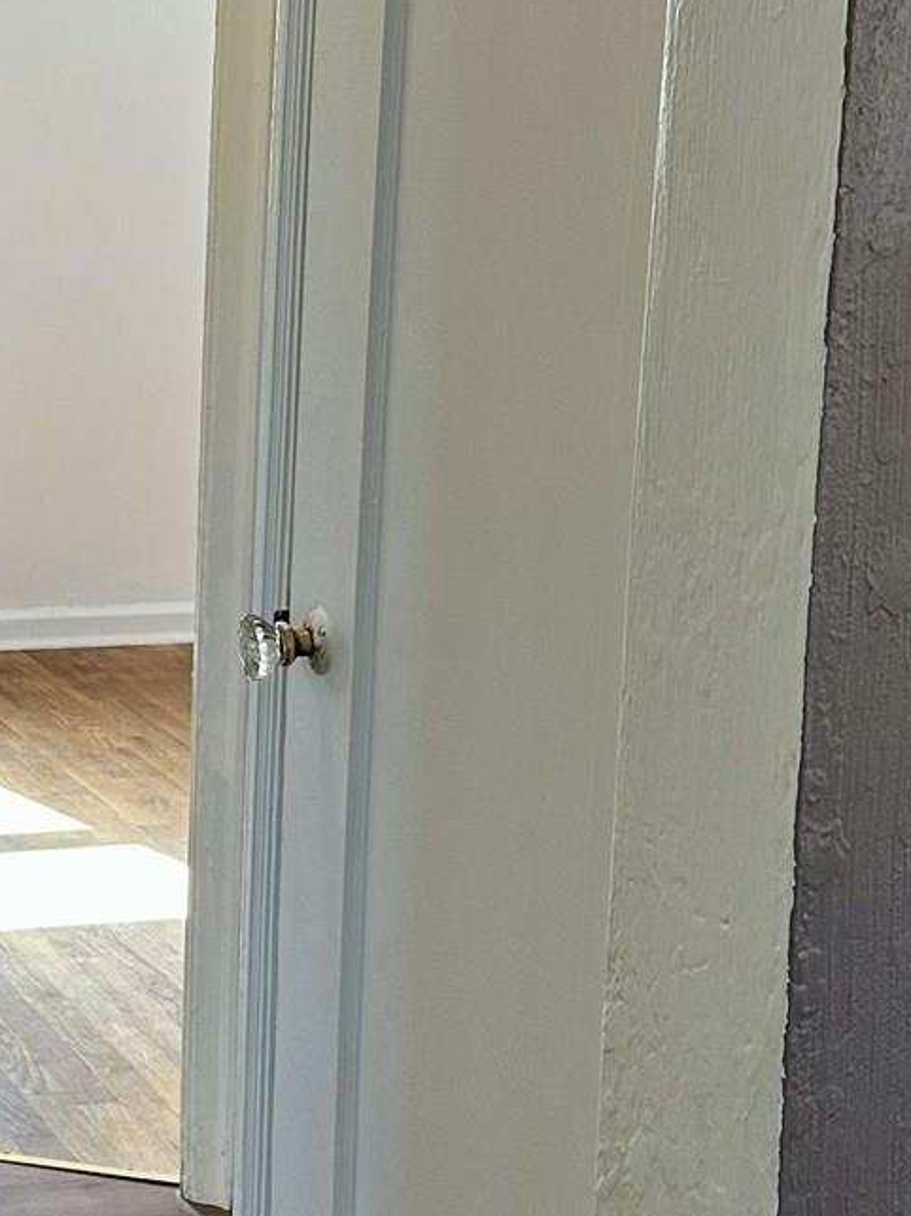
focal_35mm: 86
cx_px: -217
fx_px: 3019
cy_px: 488
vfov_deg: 22.7
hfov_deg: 16.4
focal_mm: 6.86
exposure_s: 1/121
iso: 160
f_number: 1.78
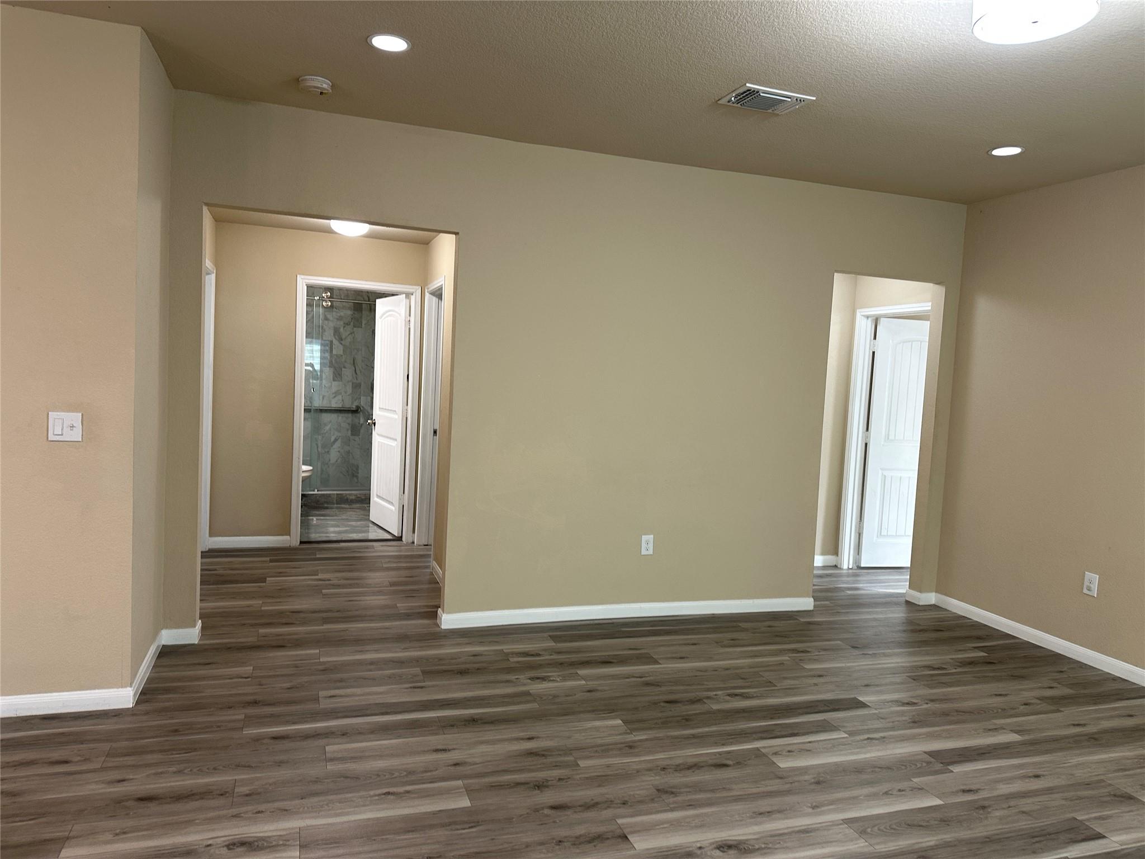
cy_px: 430
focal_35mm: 24
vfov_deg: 56.8
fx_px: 794
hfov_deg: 71.6
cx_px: 572
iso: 125
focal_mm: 6.86
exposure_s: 1/60
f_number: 1.78
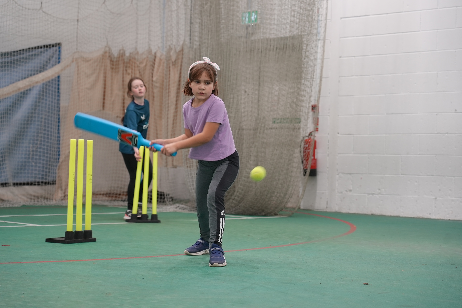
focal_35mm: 74
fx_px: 950
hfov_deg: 27.3
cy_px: 154
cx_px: 231
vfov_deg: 18.4
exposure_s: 1/160
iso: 500
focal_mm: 74
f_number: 4
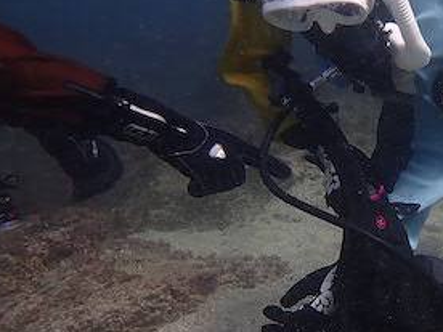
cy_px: 170
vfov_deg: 25.2
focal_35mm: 58
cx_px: 473
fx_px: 742
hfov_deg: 30.2
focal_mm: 4.5
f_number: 2.8
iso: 100
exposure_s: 1/400
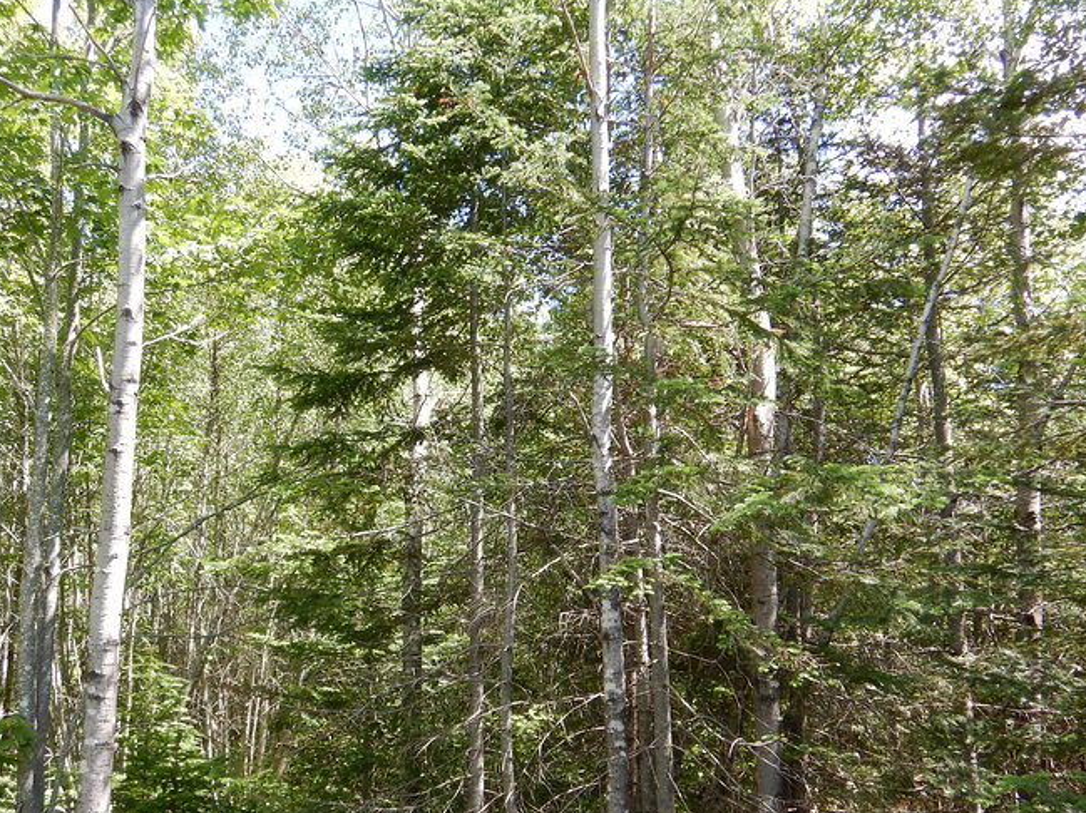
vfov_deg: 38.4
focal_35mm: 37
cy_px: 512
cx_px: 480
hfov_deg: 50.1
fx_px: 1160
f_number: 2.8
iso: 125
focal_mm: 4.3
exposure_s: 1/250
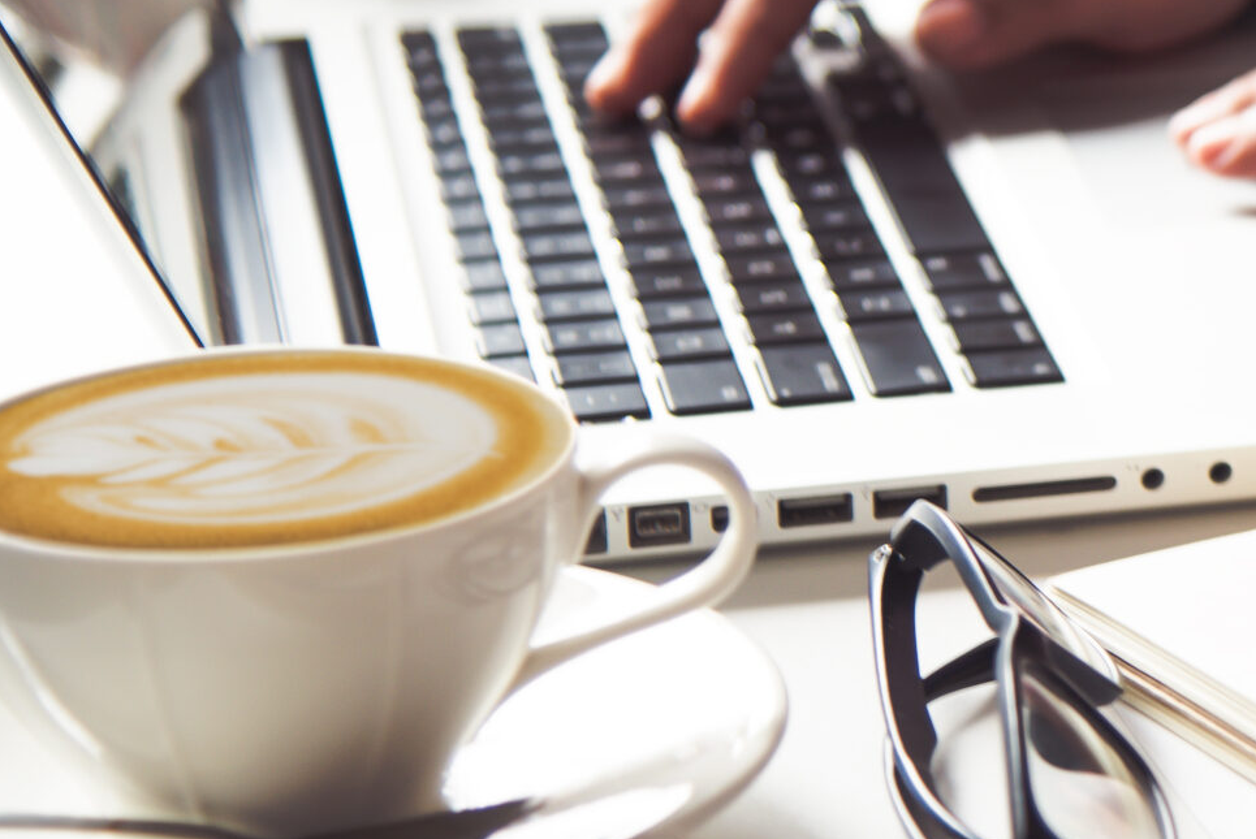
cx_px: 1653
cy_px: 334
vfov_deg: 7.9
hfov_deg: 11.4
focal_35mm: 175
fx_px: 6110
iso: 160
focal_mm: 66
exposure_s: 1/15
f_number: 4
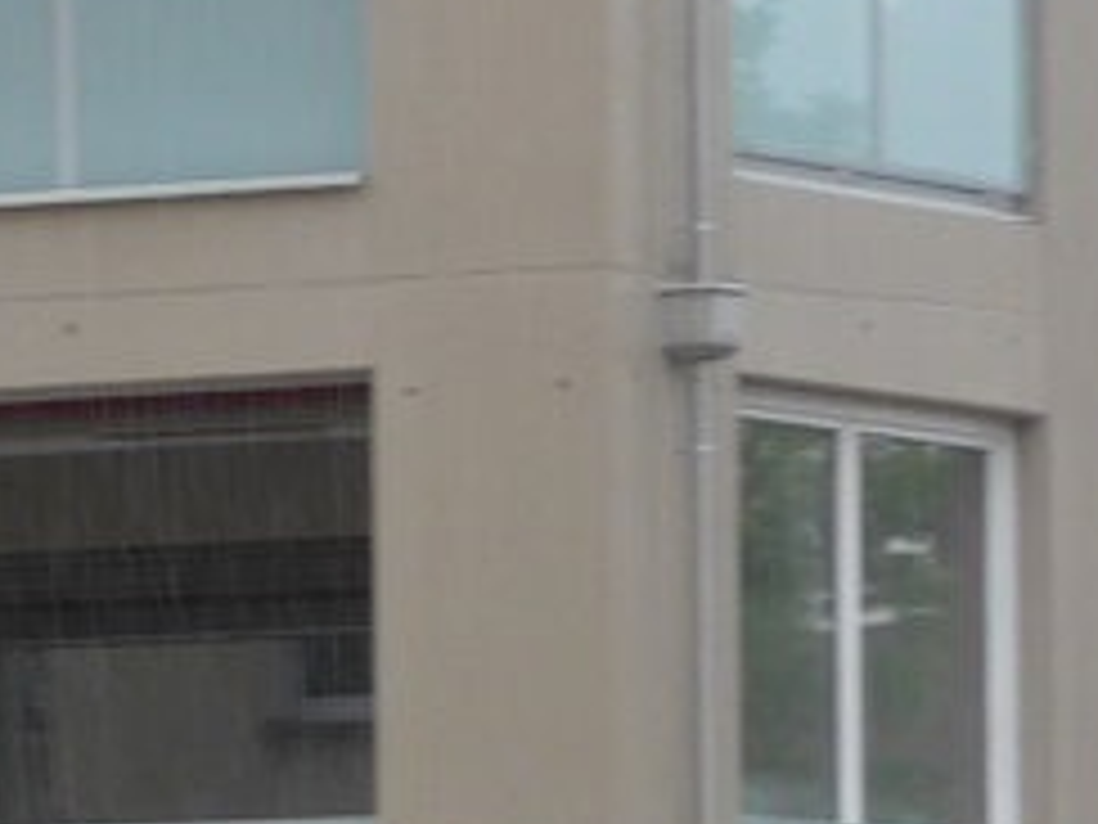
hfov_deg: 3.6
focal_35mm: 542
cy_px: 1544
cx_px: -454
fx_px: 17192
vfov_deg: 2.7
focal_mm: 21.6
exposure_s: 1/80
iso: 125
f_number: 4.9
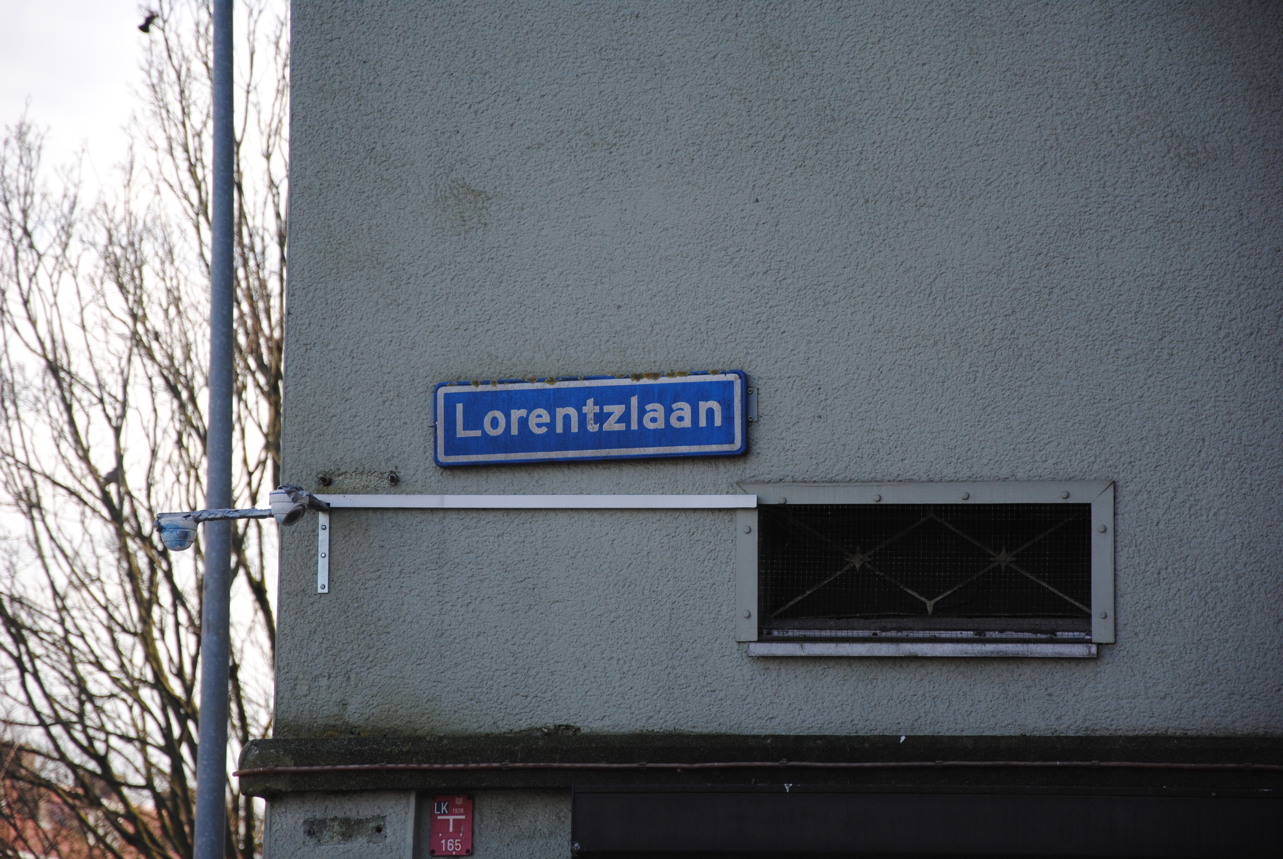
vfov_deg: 8.7
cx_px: 642
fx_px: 5620
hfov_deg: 13.0
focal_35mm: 158
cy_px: 430
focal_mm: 105
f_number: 5.6
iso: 200
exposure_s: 1/320
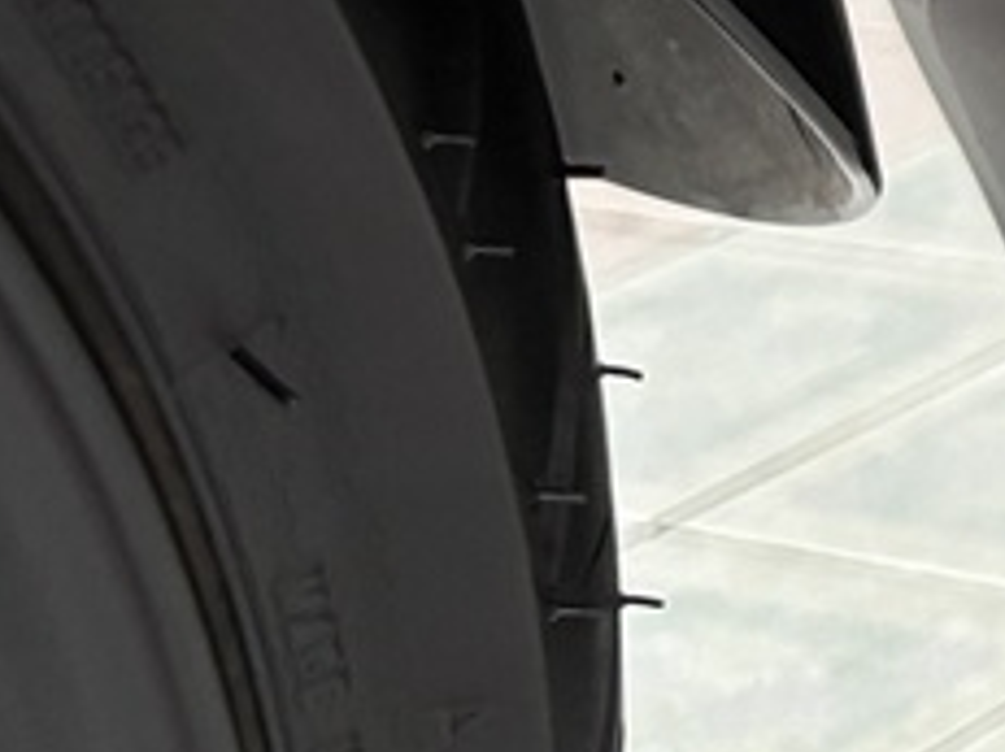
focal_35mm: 144
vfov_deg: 9.8
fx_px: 4179
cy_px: -539
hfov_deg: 11.7
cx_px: 2280
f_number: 1.6
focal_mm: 5.96
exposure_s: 1/60
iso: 125
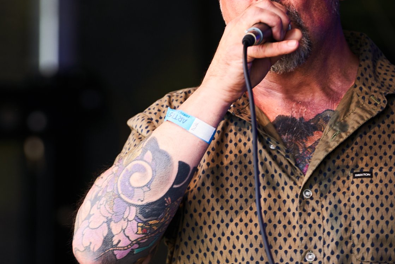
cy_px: 165
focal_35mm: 414
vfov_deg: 3.3
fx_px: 4542
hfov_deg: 5.0
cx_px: 107
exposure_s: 1/250
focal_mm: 181
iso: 125
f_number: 2.8
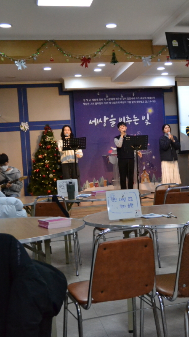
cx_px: 146
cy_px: 168
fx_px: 463
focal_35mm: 52
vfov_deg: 39.9
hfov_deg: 22.8
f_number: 4
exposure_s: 1/400
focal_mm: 22
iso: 3200
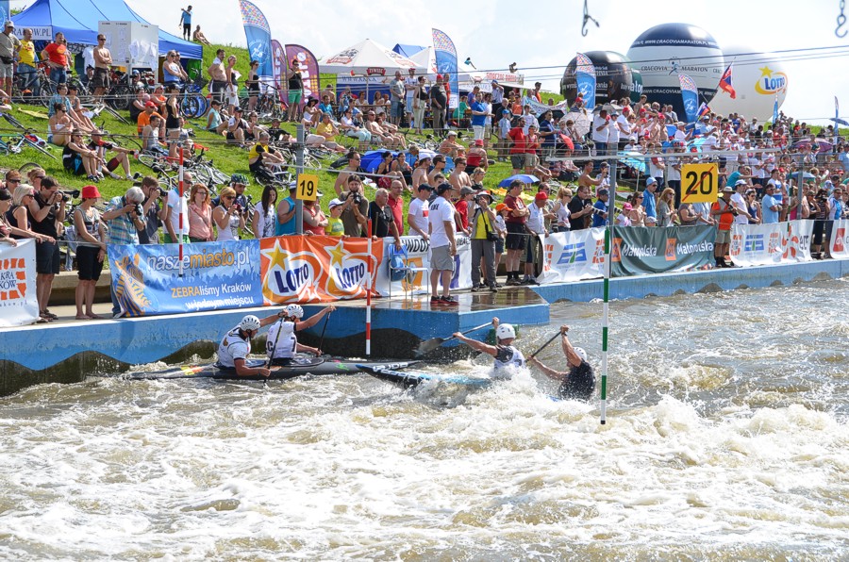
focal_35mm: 66
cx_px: 424
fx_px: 1553
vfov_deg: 20.5
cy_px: 281
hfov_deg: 30.6
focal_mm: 44
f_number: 8
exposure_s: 1/250
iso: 100
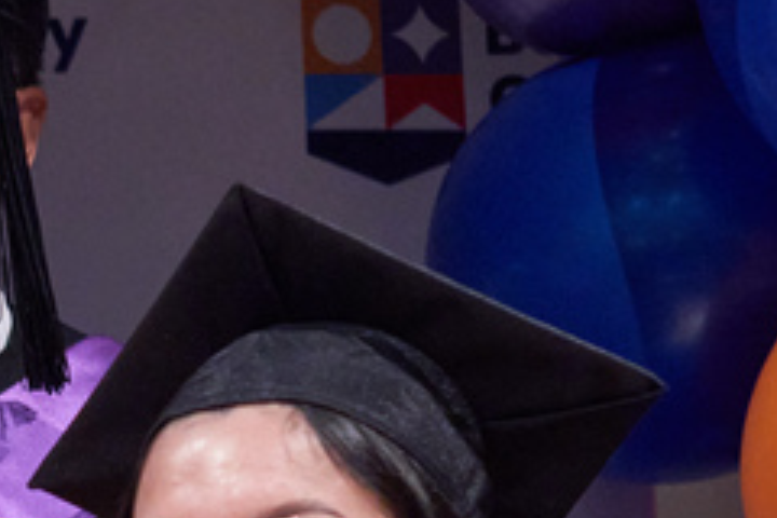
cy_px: 926
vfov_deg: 3.9
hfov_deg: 5.7
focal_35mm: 350
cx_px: -793
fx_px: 7554
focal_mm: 70
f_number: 2.8
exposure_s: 1/320
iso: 1600
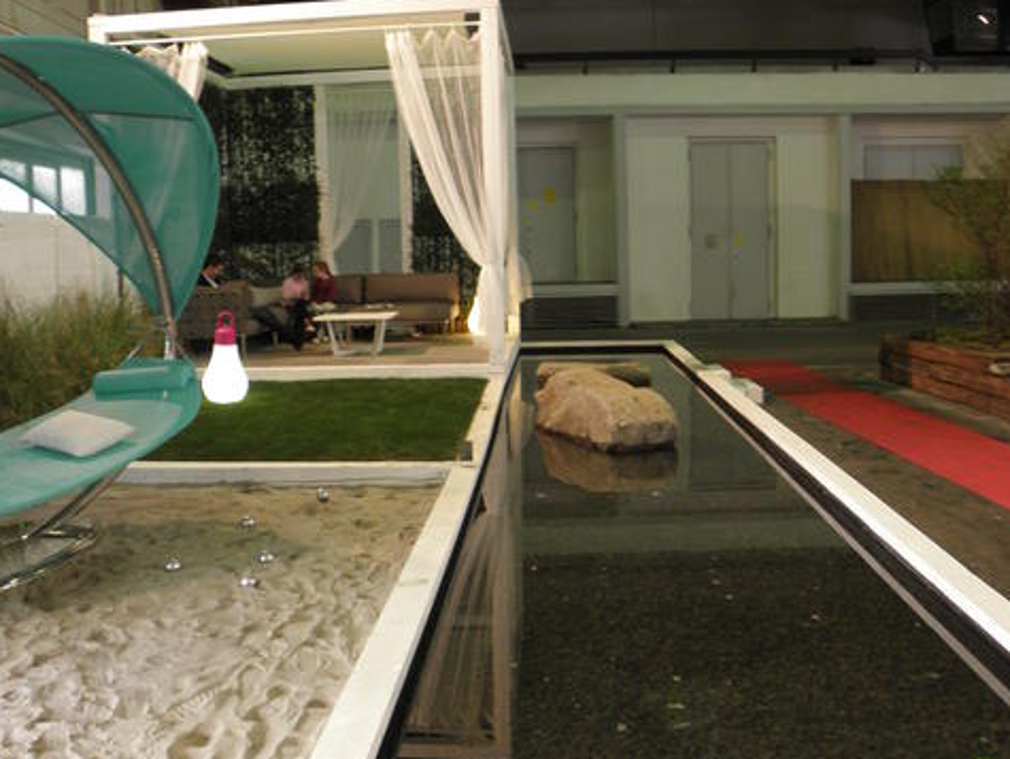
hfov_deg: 52.6
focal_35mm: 35
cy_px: 332
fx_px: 1022
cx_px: 504
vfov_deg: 40.7
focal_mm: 4.6
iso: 125
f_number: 2.8
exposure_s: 1/13
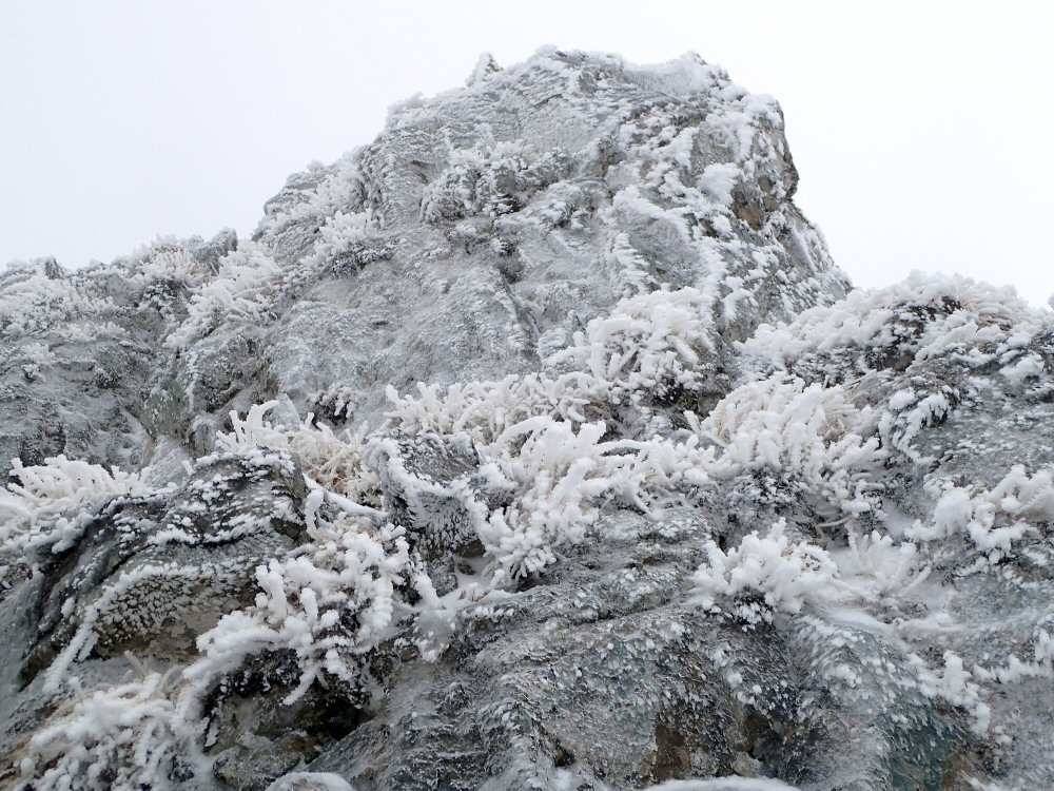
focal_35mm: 35
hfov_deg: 52.6
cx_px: 527
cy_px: 396
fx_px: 1066
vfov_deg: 40.7
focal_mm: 6.42
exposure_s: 1/160
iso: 100
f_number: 10
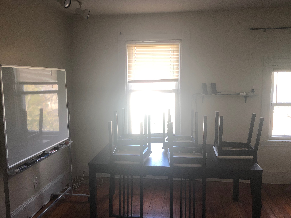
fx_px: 261
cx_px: 138
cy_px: 112
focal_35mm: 31
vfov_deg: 45.4
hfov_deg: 58.3
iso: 25
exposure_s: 1/40
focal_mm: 4
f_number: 1.8
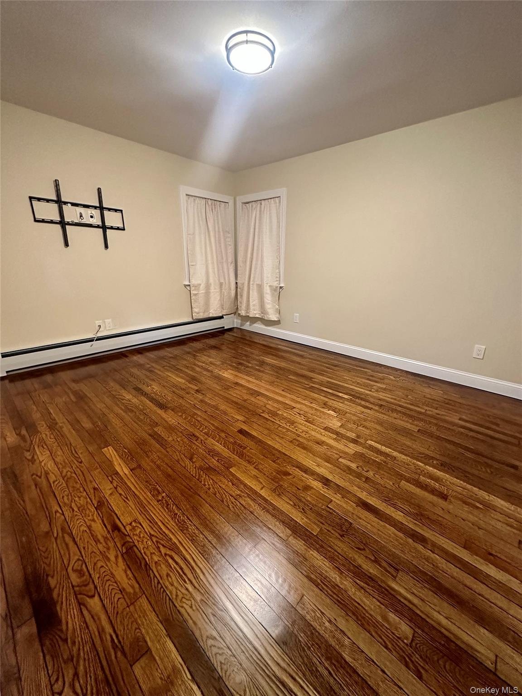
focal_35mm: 14
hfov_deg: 85.7
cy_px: 348
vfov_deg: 102.1
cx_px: 261
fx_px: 281
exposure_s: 1/60
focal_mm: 2.22
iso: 800
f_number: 2.2
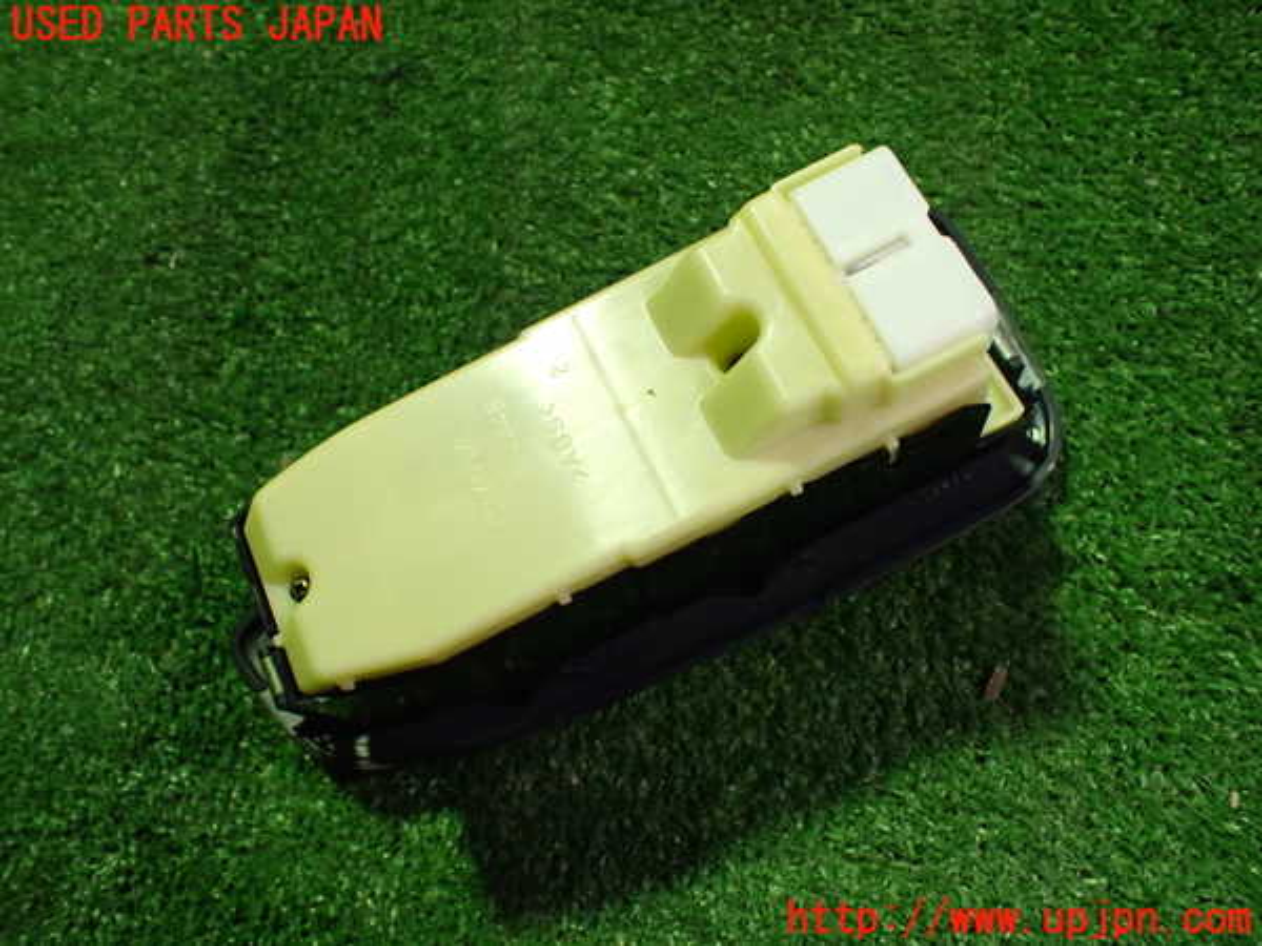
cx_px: 631
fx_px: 1094
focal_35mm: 30
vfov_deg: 46.8
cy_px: 473
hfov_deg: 60.0
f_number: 2.3
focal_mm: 5.4
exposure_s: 1/50
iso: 800
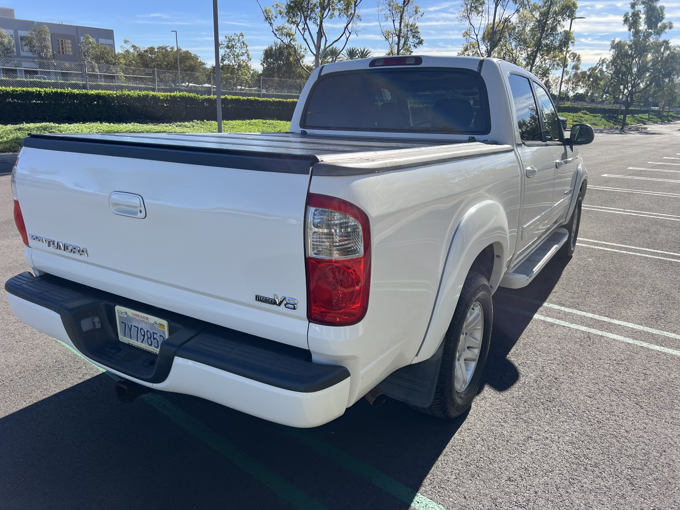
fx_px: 511
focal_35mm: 26
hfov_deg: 67.3
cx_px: 340
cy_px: 255
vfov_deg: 53.1
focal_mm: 5.7
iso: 50
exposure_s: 1/2571
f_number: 1.5
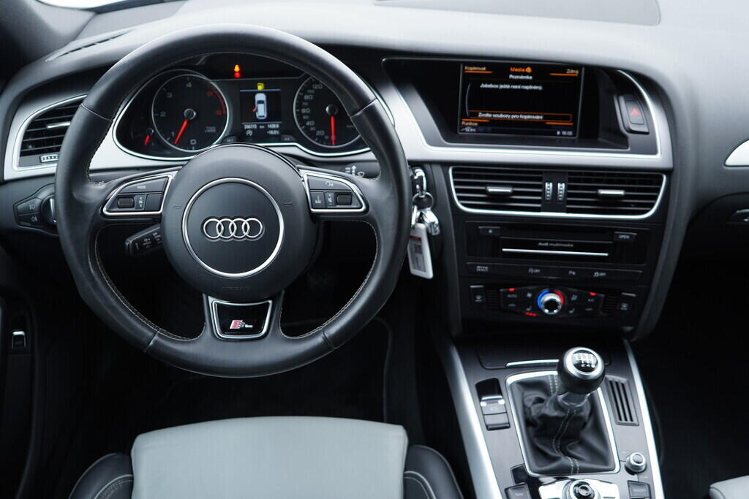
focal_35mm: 36
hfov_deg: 53.1
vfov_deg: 36.9
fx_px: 749
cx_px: 374
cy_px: 250
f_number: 2.8
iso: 250
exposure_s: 1/40
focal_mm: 24
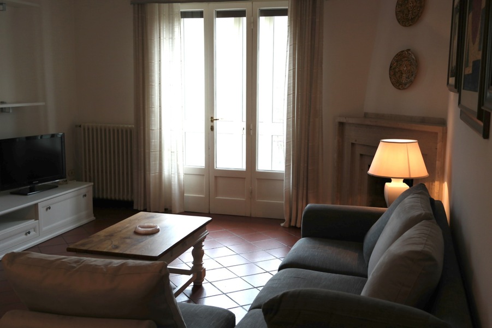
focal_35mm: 40
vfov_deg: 33.4
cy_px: 164
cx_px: 246
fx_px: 546
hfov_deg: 48.5
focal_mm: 26
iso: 200
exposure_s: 1/80
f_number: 4
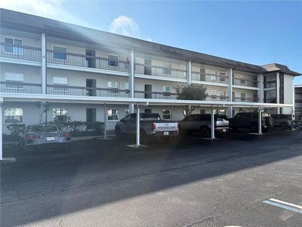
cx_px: 151
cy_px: 114
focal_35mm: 26
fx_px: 227
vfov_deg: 53.1
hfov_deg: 67.3
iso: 64
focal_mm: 5.96
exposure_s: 1/2283
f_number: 1.6
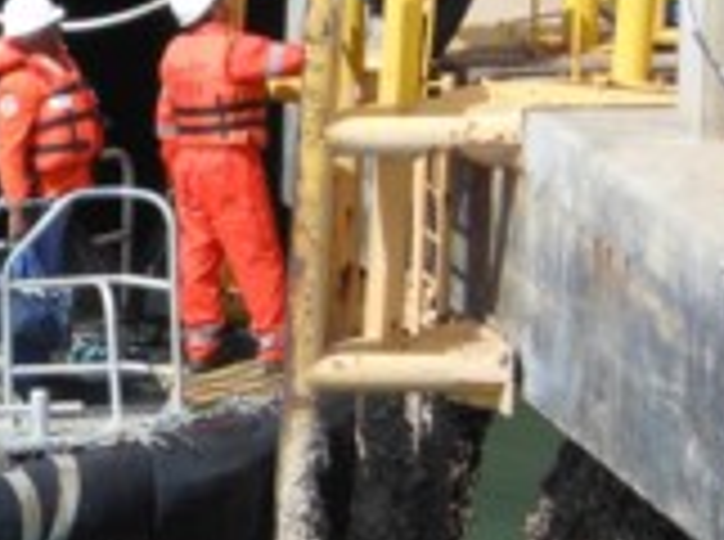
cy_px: 171
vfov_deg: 3.0
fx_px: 10184
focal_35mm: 488
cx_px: -40
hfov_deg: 4.1
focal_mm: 35
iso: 80
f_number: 5.6
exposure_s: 1/320
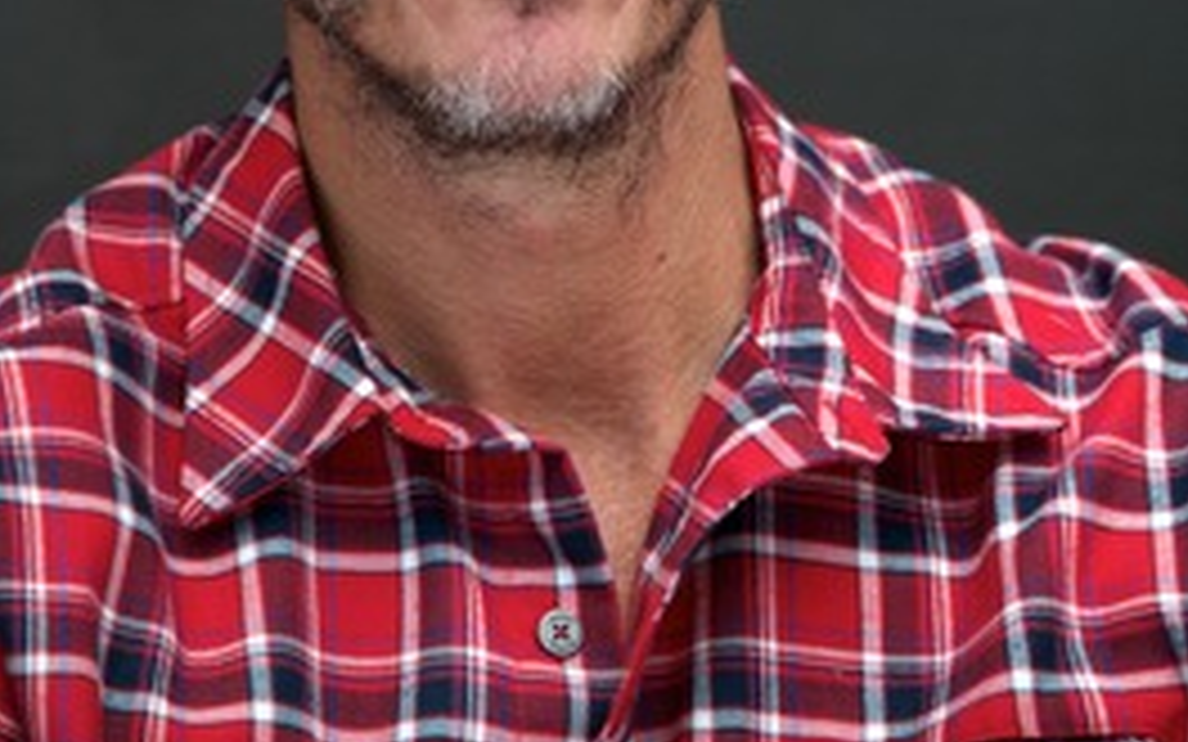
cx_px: 594
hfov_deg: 5.4
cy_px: 18
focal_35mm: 386
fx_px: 12497
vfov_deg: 3.4
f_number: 5.6
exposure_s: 1/60
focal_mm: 250
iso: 800
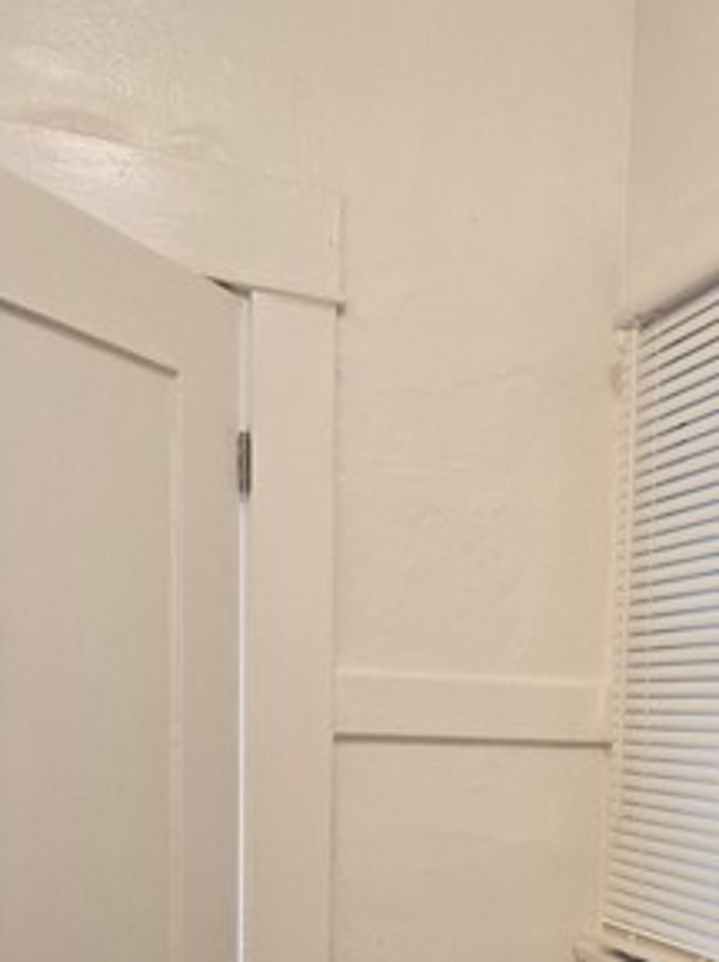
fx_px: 1416
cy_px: 902
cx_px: 719
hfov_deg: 26.9
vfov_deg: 34.9
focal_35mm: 51
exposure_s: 1/120
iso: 200
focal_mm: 5.4
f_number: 1.8
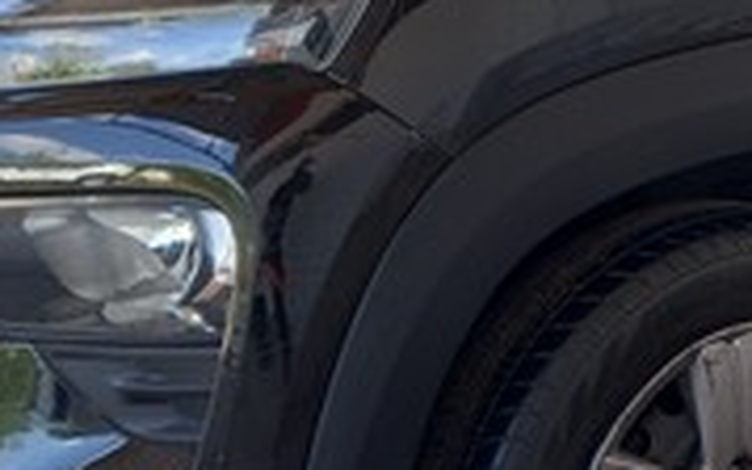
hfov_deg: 21.0
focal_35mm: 95
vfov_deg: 13.7
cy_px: 50
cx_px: 773
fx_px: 1948
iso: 40
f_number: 2
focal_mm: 4.6
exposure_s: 1/60
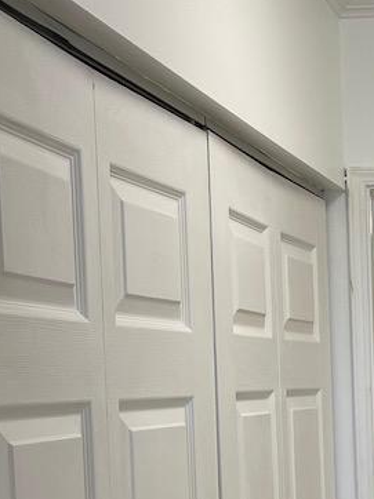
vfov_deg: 20.4
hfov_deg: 14.8
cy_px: 542
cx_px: 570
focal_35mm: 92
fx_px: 1327
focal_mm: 5.1
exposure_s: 1/120
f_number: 1.6
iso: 40
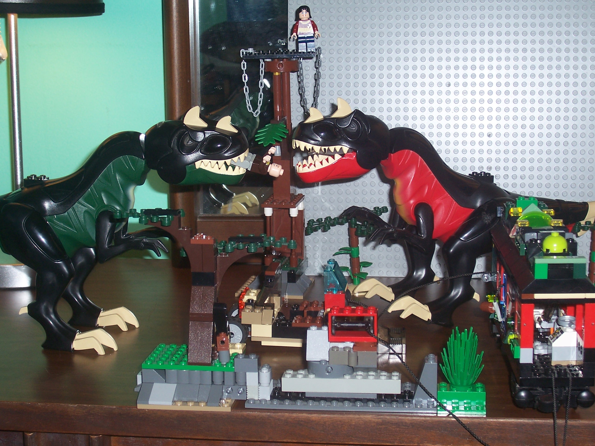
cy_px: 223
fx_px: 1134
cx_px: 298
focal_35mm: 66
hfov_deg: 29.4
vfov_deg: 22.3
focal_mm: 10.8
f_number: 4
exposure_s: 1/90
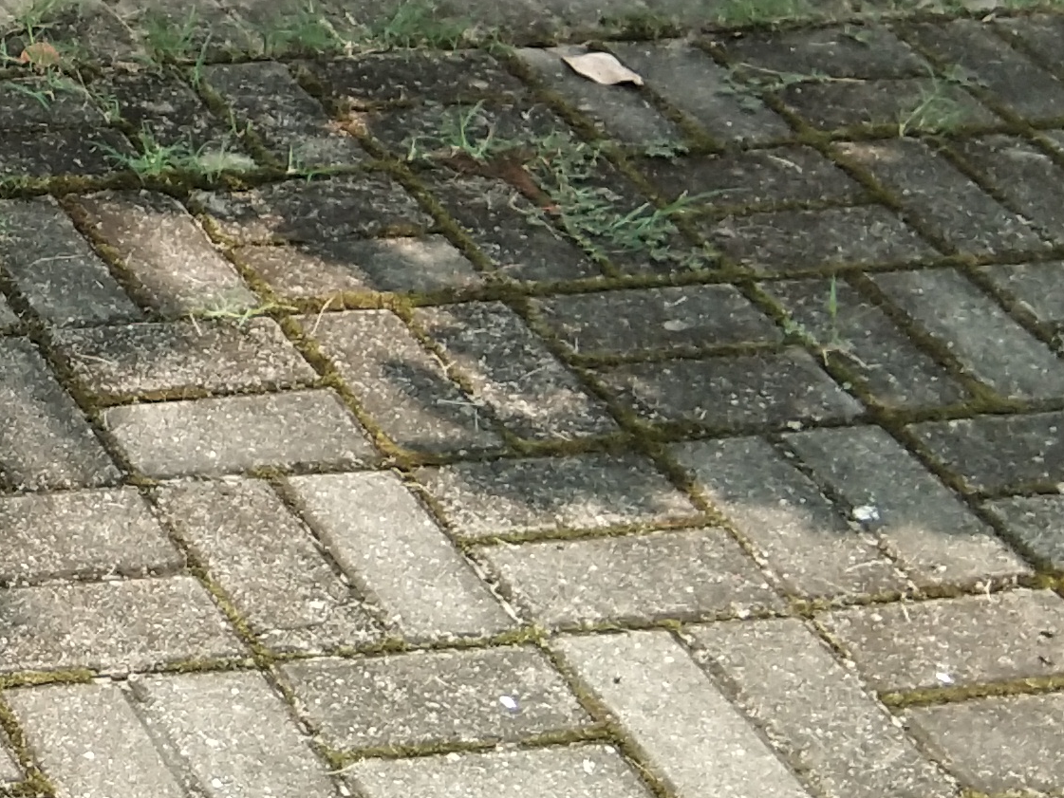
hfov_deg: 15.3
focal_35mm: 115
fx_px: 3535
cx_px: -723
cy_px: 169
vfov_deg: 12.8
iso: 50
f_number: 2.2
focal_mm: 3.69
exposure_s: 1/297
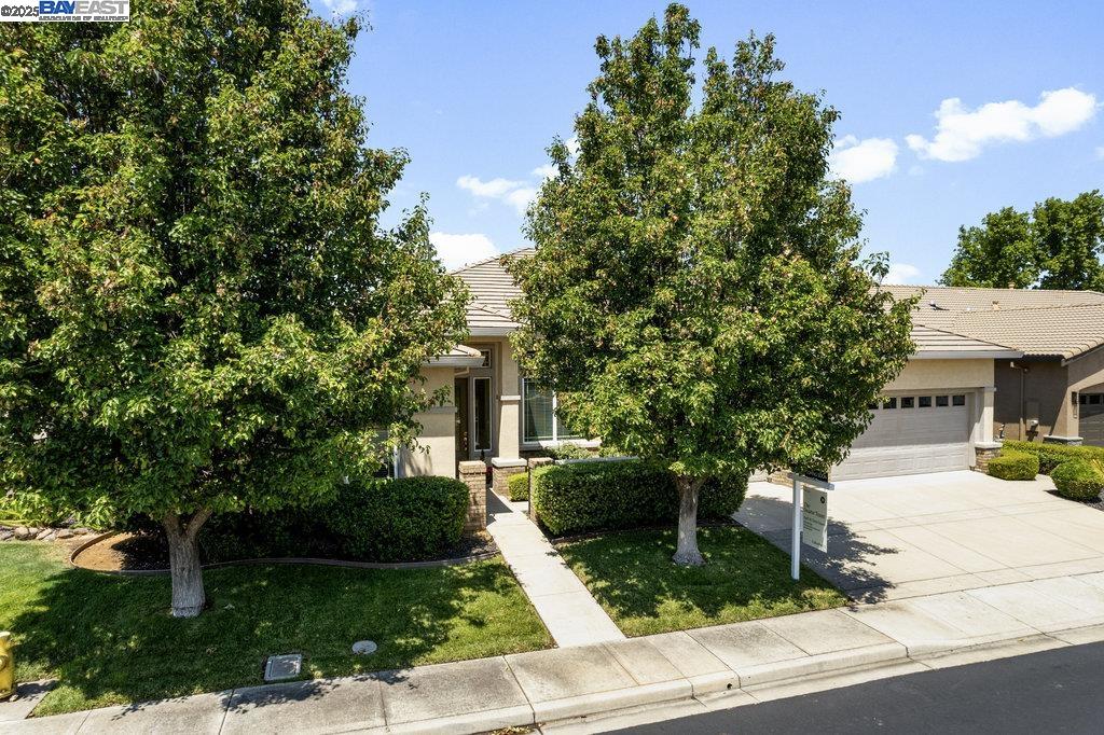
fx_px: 674
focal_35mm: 22
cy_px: 368
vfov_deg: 57.2
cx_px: 552
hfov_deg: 78.6
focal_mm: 8.38
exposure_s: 1/1250
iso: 100
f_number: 2.8
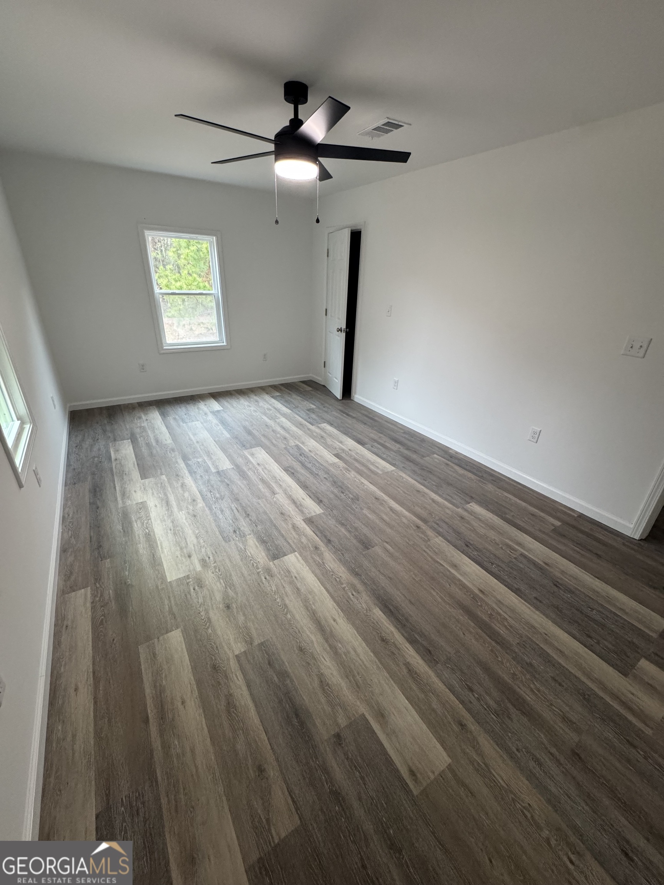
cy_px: 442
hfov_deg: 85.7
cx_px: 332
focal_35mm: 14
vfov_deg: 102.1
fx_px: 358
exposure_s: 1/120
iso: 320
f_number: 2.2
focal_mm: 2.22
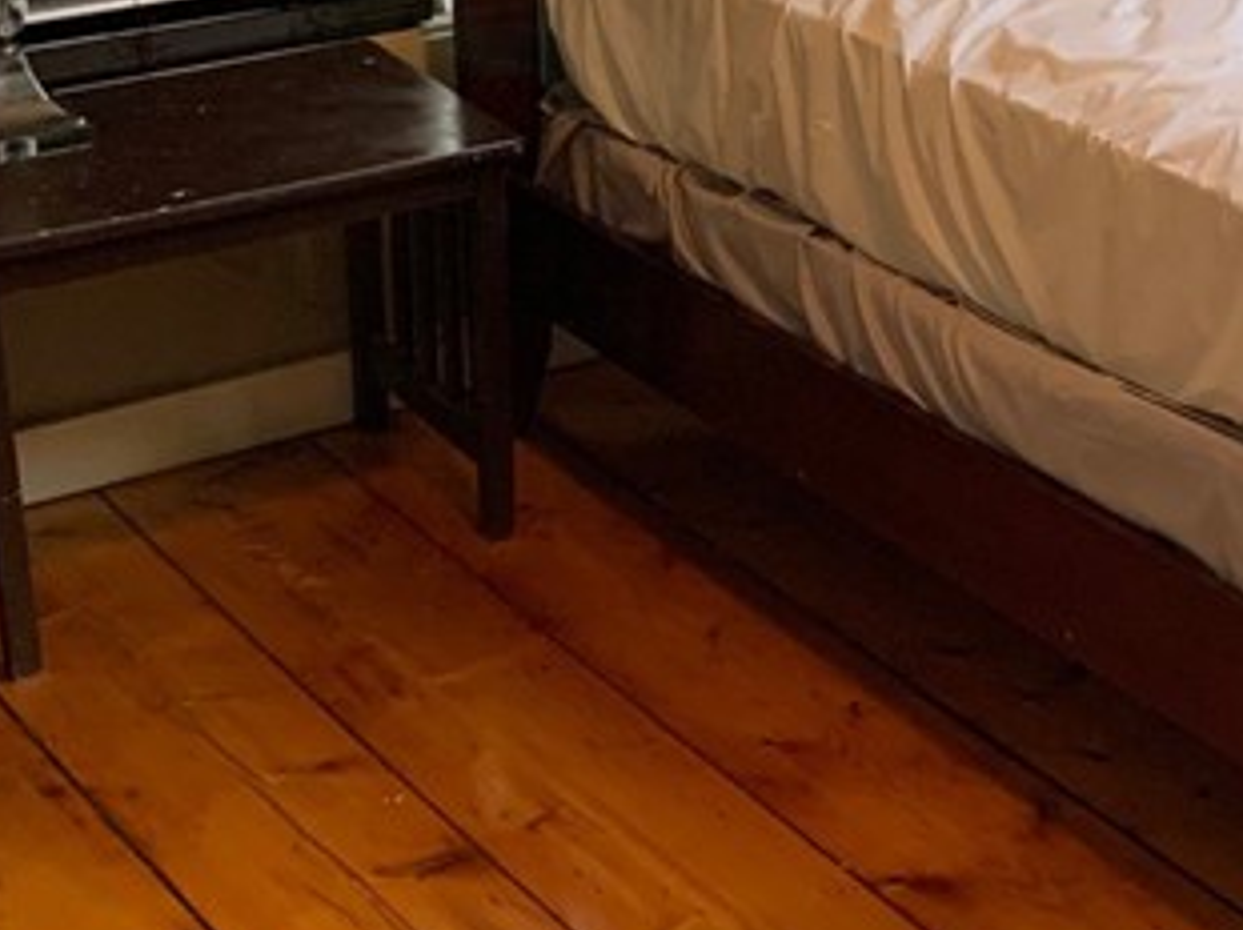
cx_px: 1504
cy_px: -36
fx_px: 3086
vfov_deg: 16.7
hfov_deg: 21.2
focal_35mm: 86
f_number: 1.8
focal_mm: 4.25
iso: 320
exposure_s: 1/60
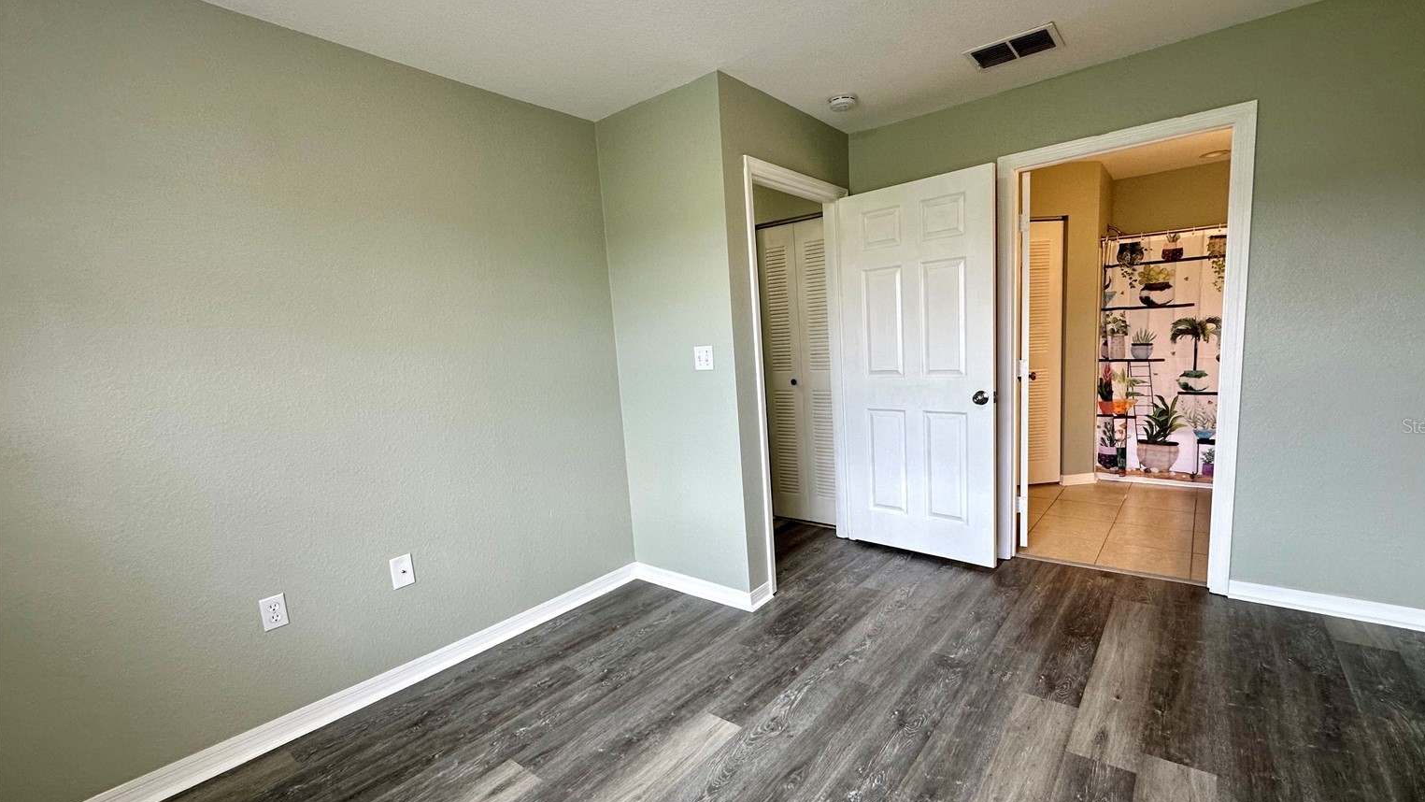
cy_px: 425
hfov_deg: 99.3
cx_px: 743
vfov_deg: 67.0
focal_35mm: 16
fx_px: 605
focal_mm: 2.22
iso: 100
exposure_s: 1/120
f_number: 2.2
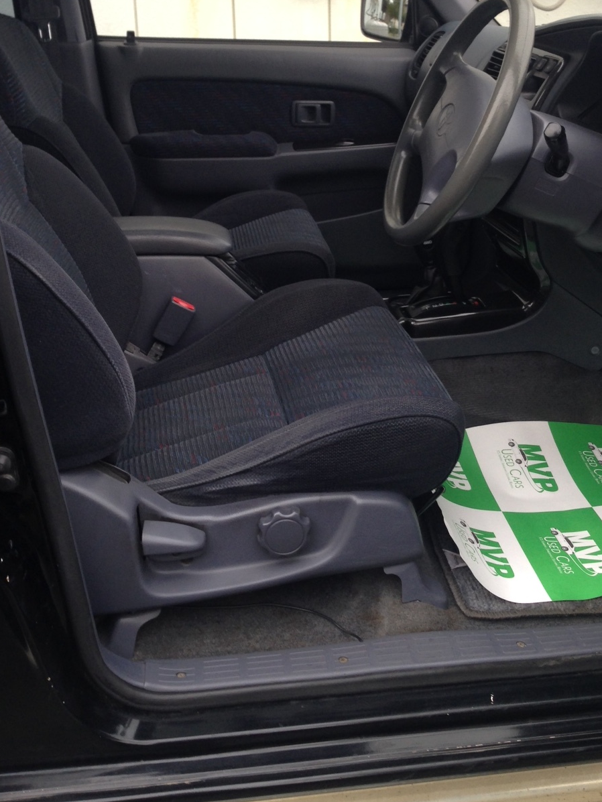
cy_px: 270
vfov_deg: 41.5
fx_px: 1043
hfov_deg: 32.1
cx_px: 341
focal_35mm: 45
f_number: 2.4
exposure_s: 1/24
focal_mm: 4.12
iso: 50
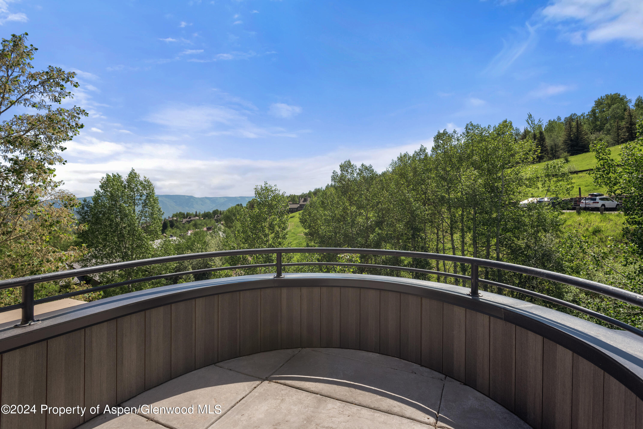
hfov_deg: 93.3
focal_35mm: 17
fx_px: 304
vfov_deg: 70.5
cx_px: 322
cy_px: 214
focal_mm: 17
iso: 320
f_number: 7.1
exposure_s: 1/1600
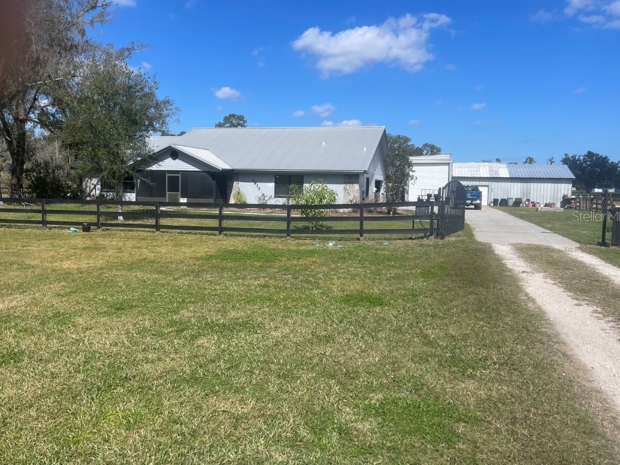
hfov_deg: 65.3
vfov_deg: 51.3
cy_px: 216
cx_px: 299
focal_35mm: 27
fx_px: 484
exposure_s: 1/5128
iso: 32
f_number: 1.6
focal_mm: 5.1
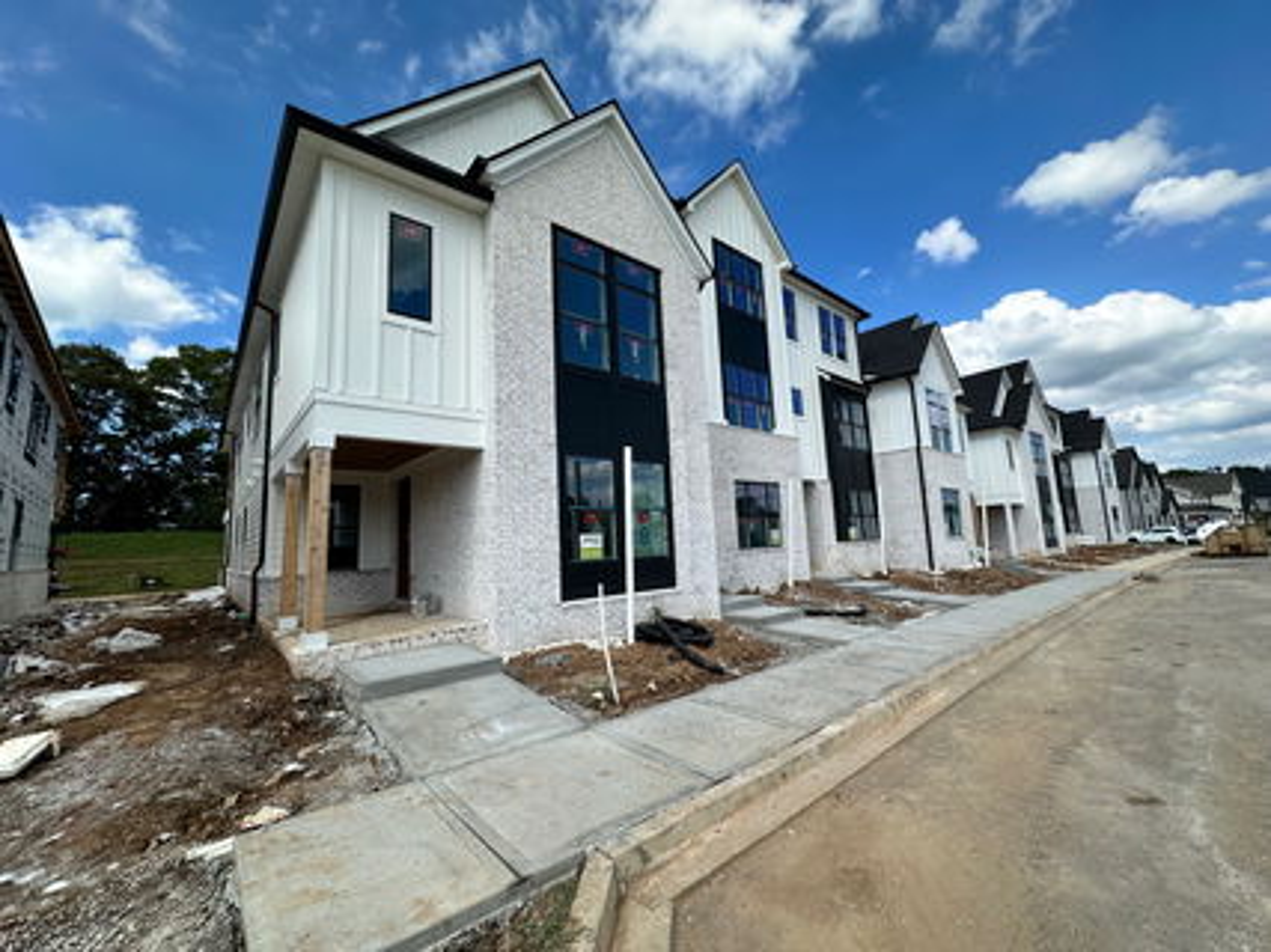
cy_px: 476
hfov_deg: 102.1
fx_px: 514
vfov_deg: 85.6
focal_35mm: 14
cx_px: 636
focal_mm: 2.22
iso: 50
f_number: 2.2
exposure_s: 1/1742
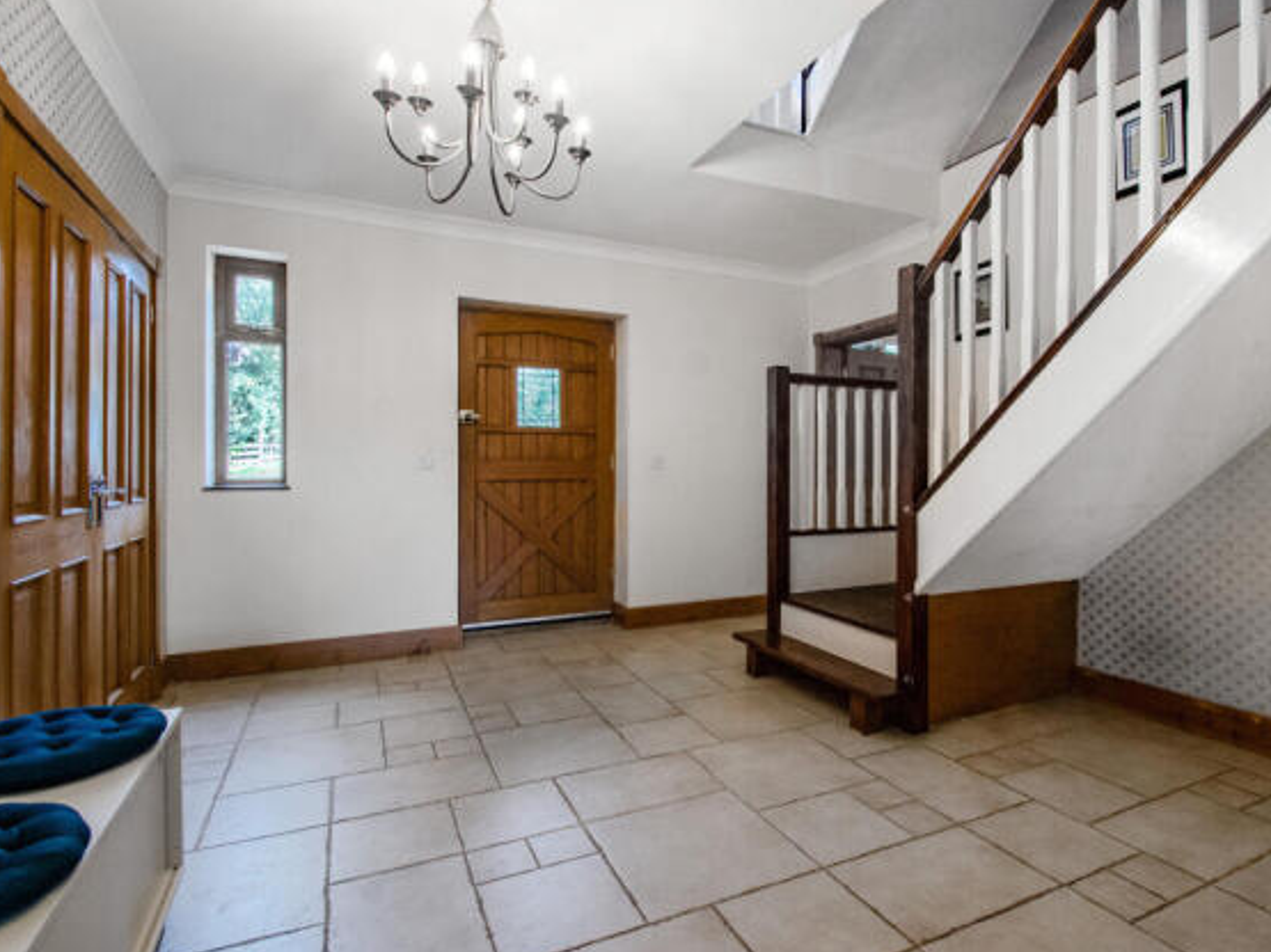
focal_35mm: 17
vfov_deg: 74.7
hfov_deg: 90.8
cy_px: 467
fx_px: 624
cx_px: 687
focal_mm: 10
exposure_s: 1/30
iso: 320
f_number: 7.1
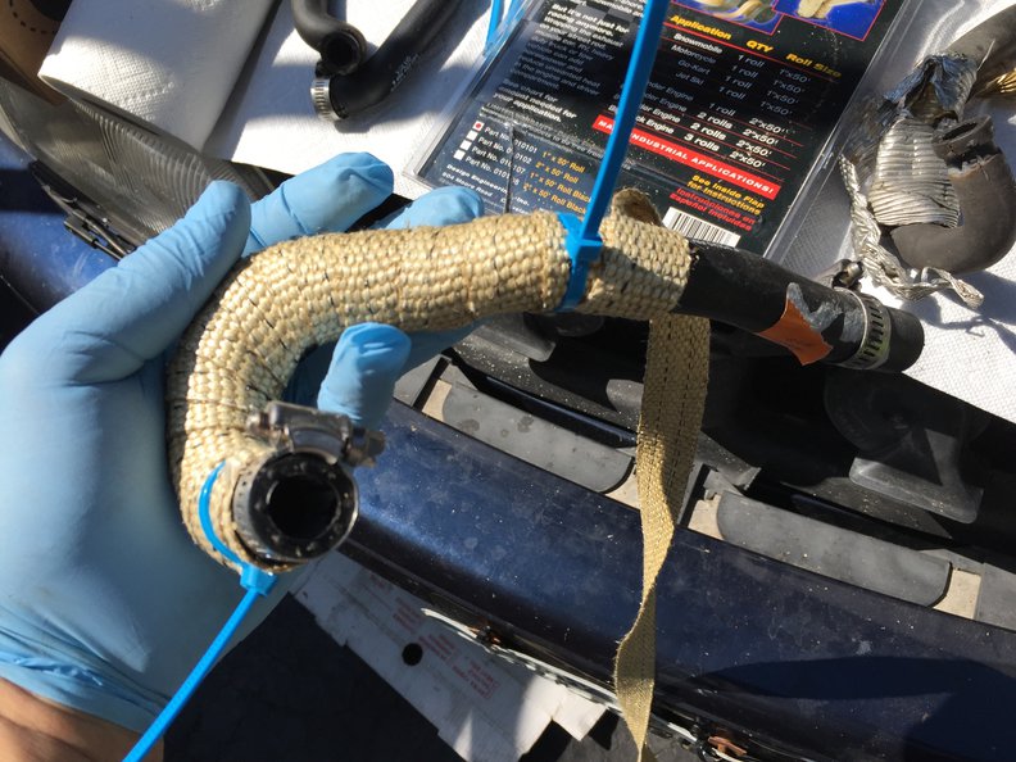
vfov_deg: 48.2
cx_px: 508
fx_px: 851
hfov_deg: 61.7
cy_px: 381
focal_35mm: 29
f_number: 2.2
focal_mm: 4.15
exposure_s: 1/1647
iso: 32
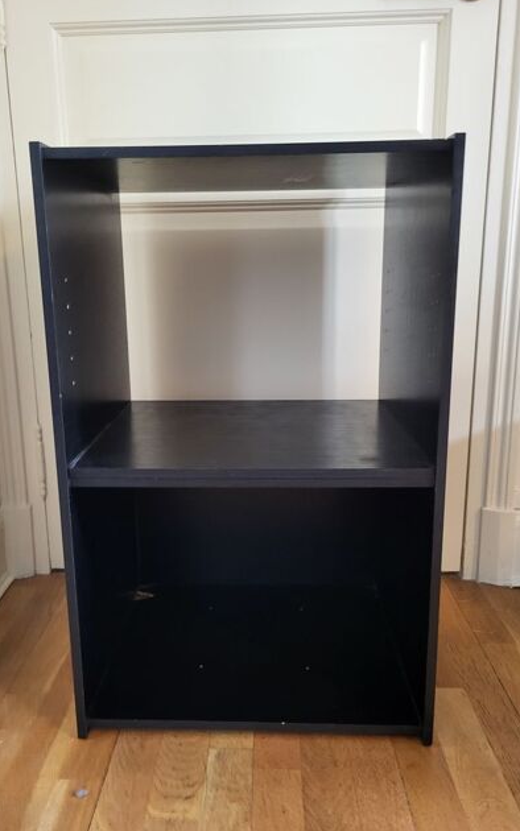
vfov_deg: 66.5
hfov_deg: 44.5
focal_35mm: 28
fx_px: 635
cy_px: 410
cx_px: 227
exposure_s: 1/25
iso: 500
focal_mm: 5.4
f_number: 1.8
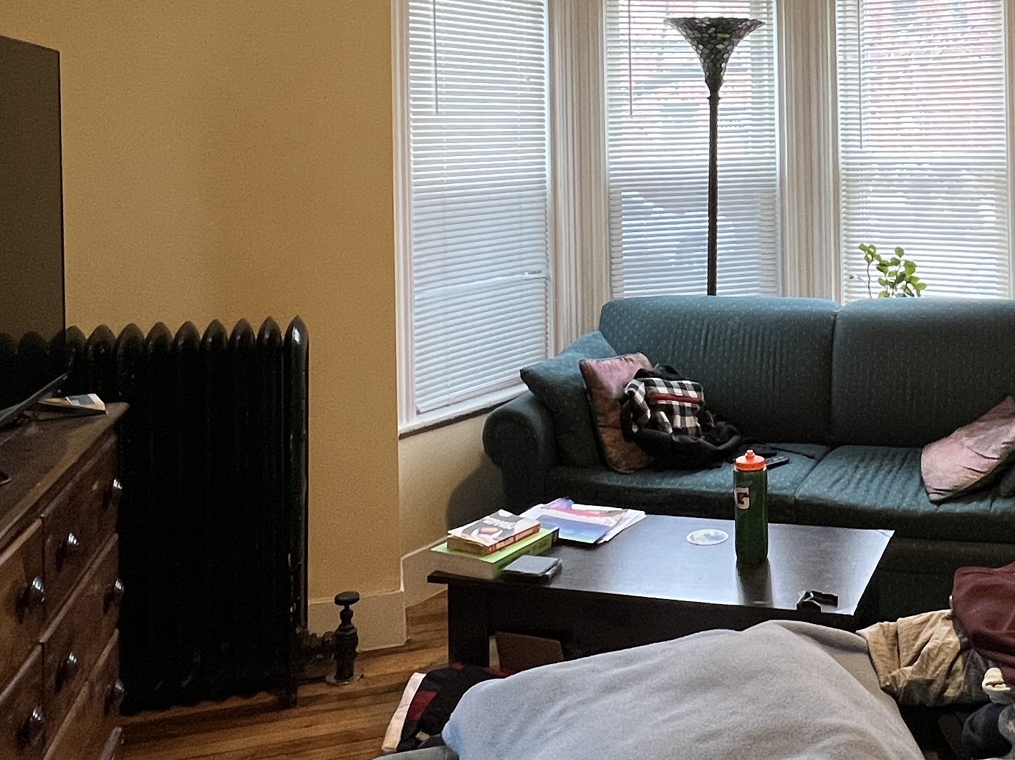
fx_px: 1085
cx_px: 812
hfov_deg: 47.4
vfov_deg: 37.2
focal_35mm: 37
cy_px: 147
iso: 200
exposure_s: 1/60
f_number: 1.8
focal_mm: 1.57
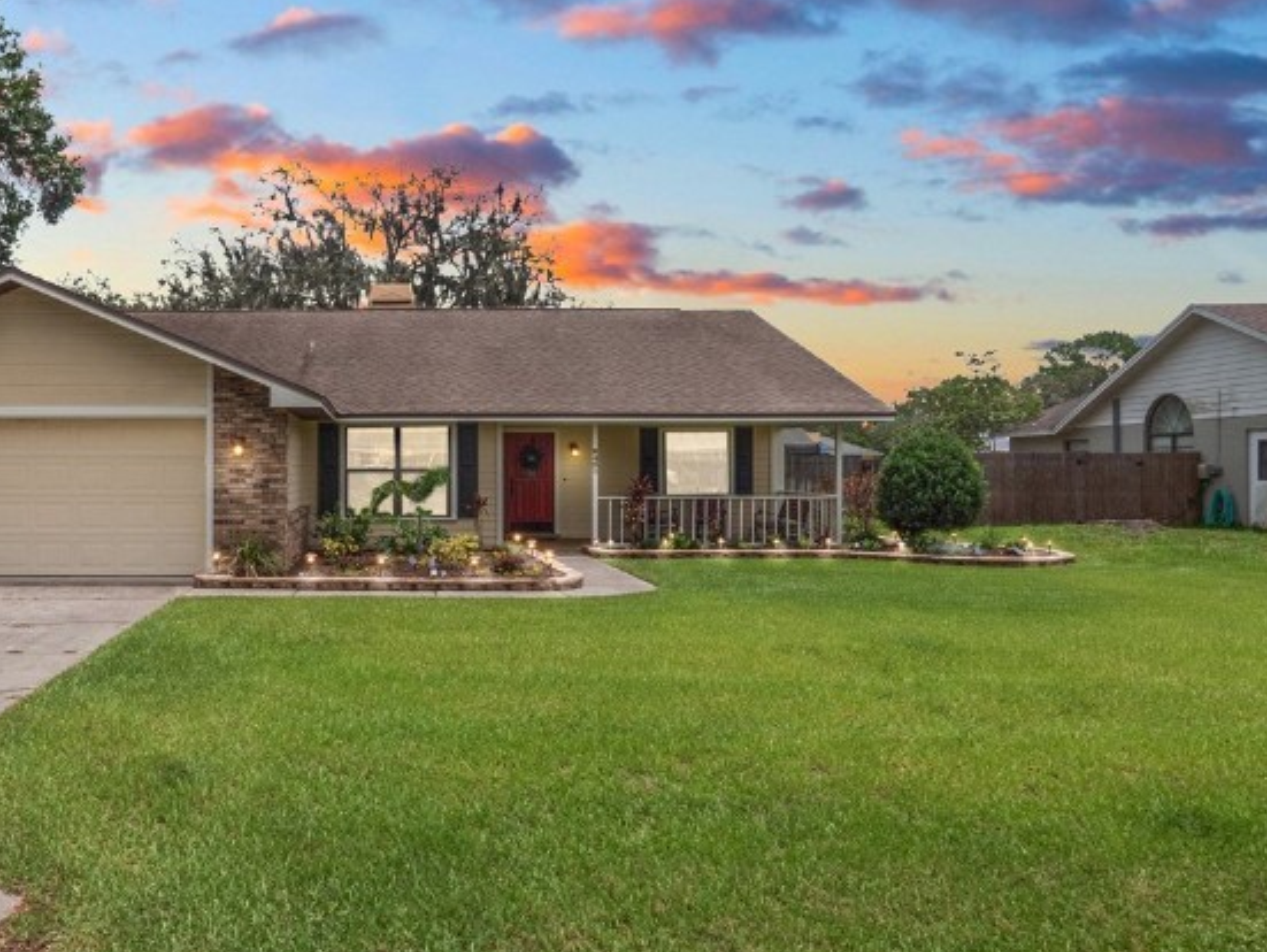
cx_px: 386
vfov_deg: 53.1
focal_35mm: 26
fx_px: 952
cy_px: 471
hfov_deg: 64.8
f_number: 13
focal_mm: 7
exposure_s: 1/250
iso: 250
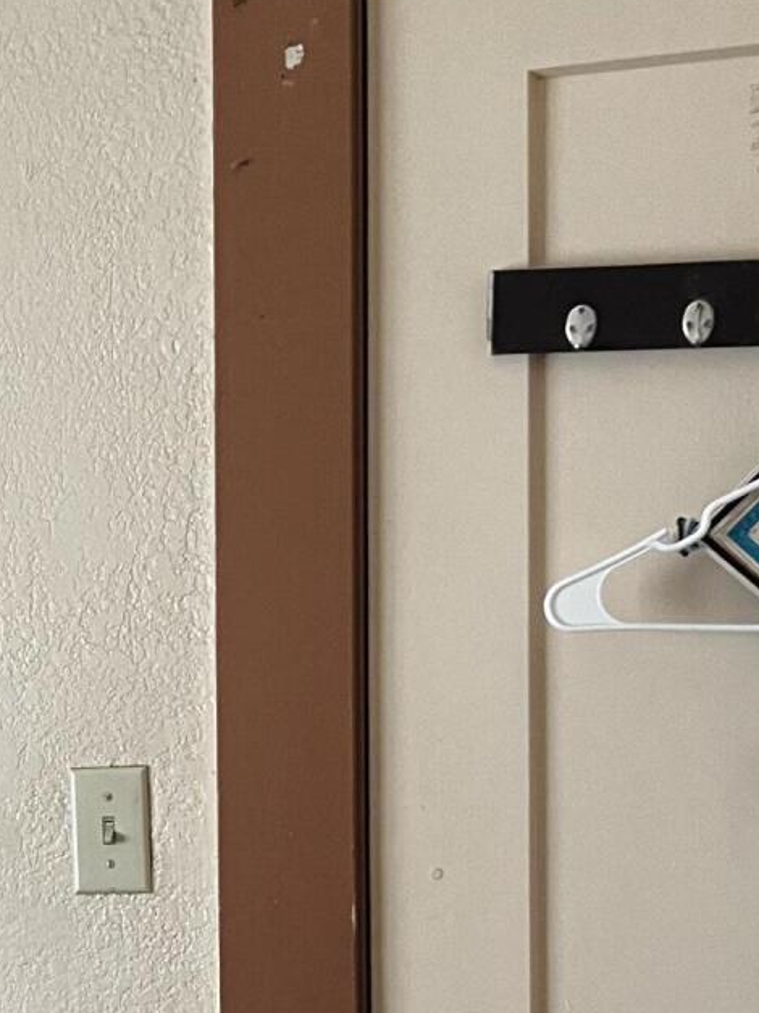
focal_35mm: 83
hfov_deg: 16.6
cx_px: -284
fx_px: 2427
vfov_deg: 23.2
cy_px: 819
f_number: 1.5
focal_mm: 5.7
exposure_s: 1/60
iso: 200
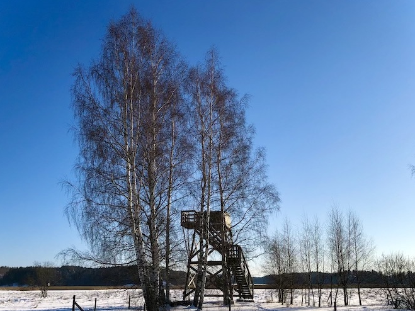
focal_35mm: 34
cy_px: 181
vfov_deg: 41.7
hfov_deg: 53.9
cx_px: 220
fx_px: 408
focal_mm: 4
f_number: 1.8
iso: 25
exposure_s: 1/3205
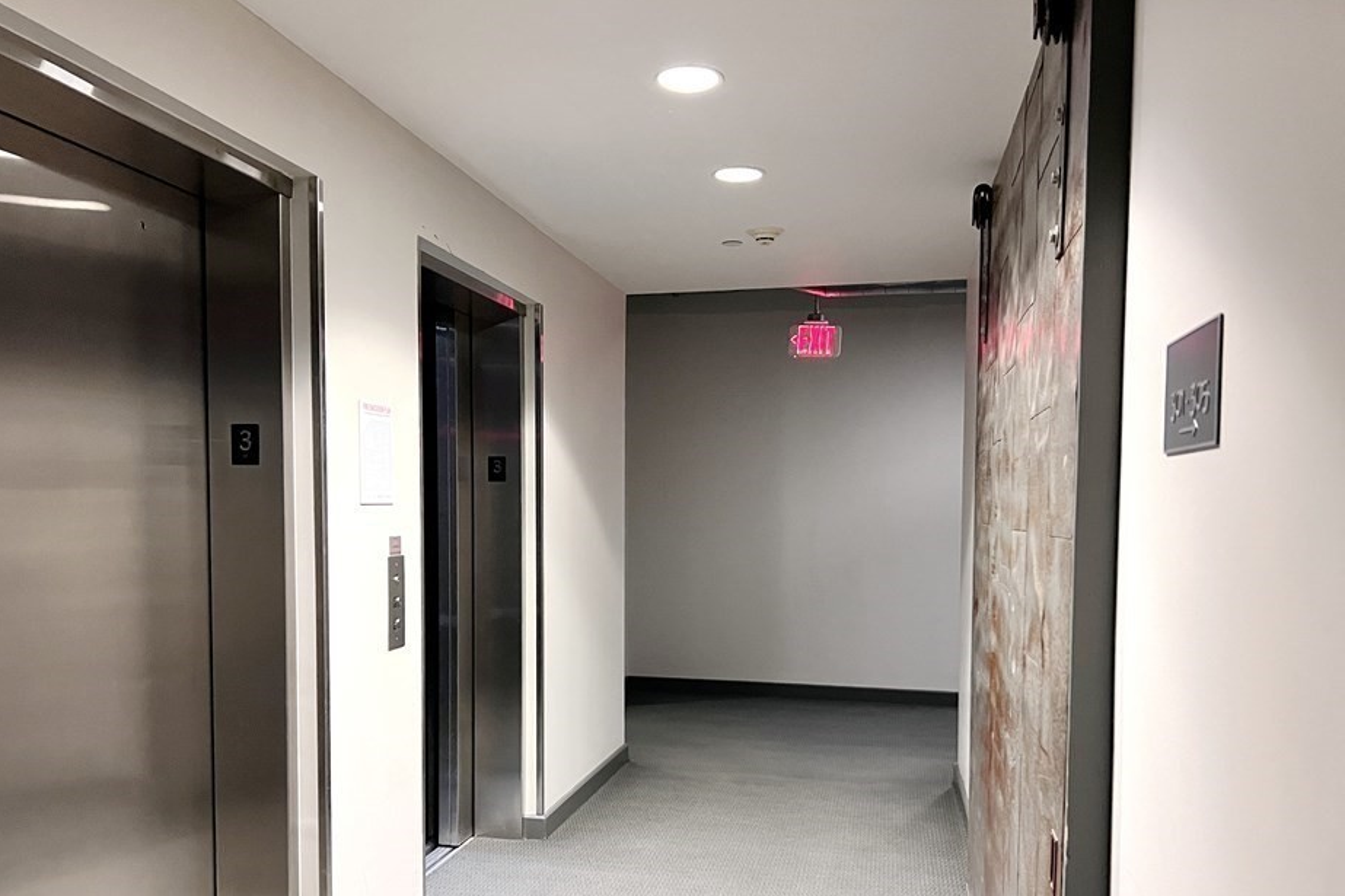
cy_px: 549
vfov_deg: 43.3
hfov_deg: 61.9
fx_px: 1121
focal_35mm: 30
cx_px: 646
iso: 500
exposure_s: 1/60
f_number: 1.5
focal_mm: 5.7
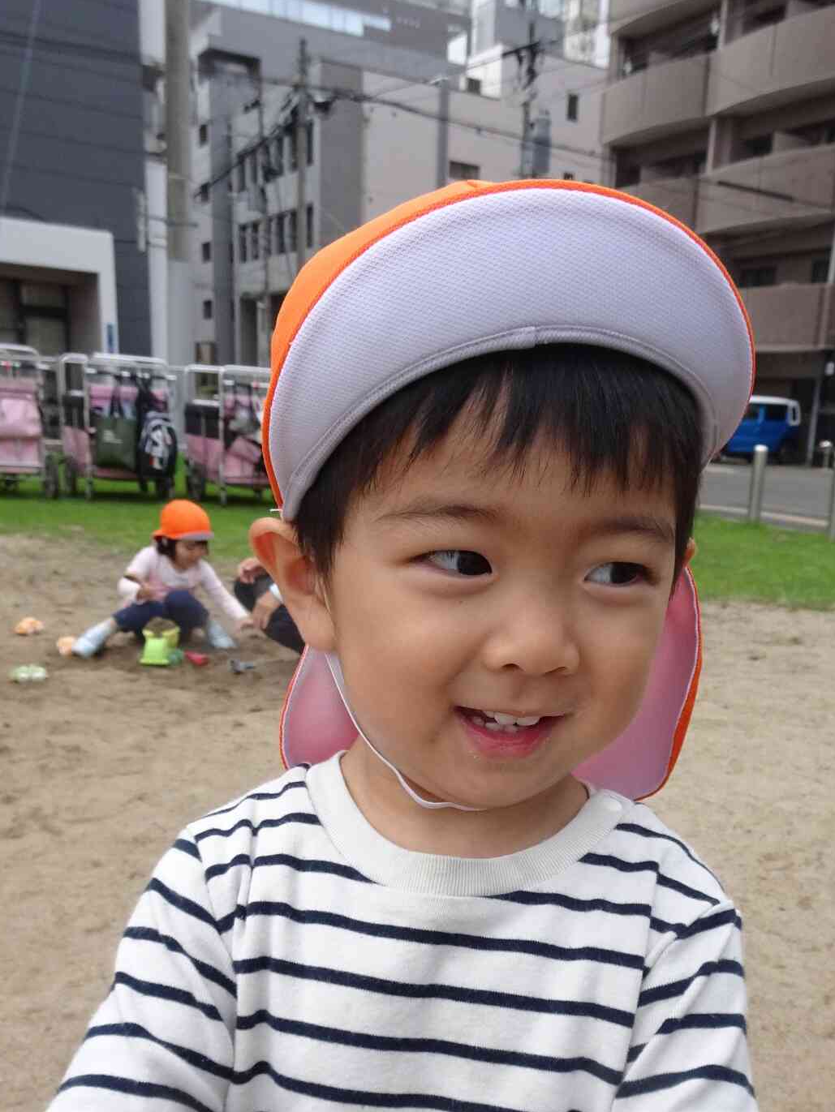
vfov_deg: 51.3
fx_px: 1125
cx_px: 524
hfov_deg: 40.4
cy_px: 770
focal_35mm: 35
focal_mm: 4.1
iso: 160
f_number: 3.5
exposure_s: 1/640
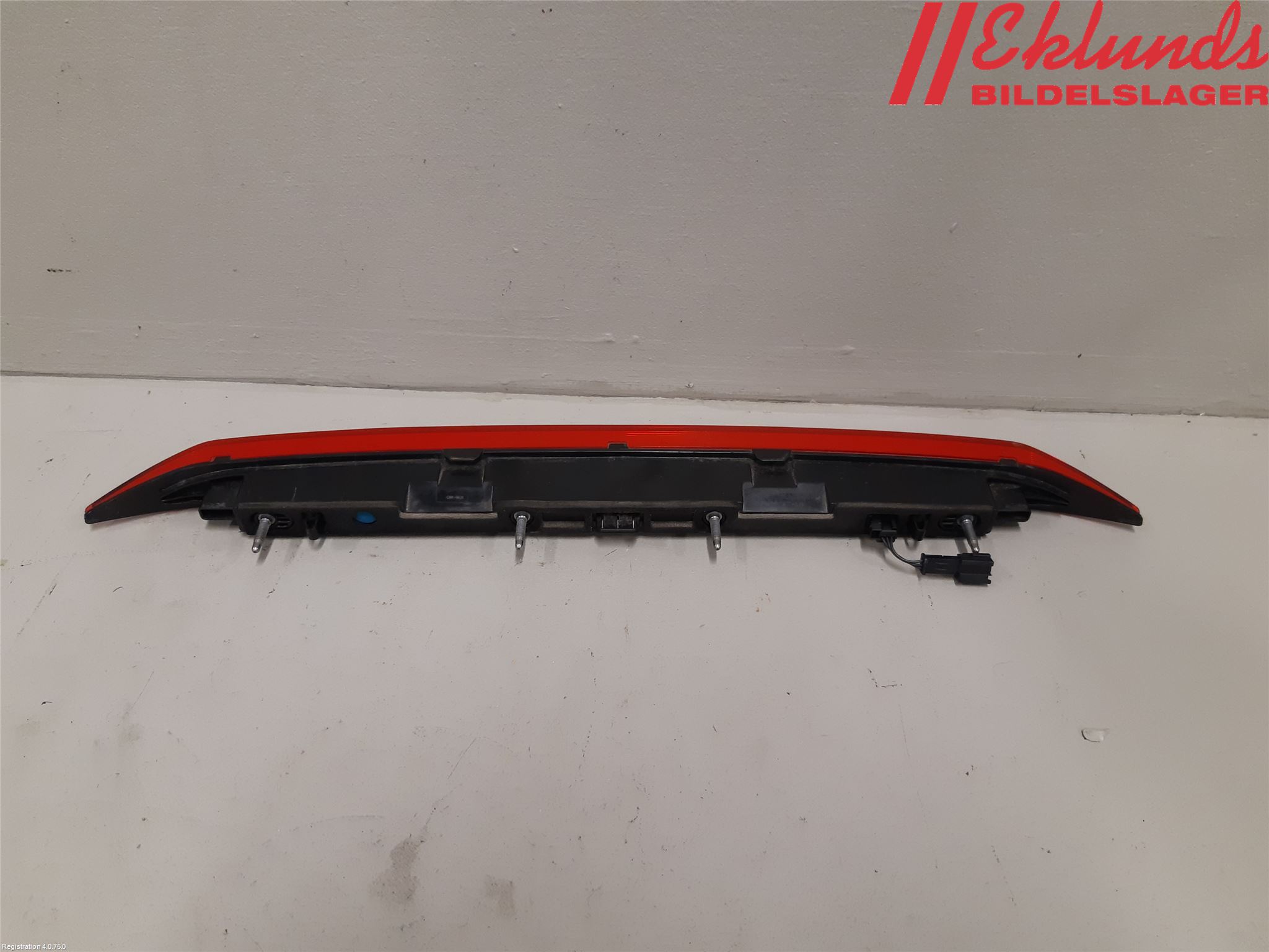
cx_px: 634
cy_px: 476
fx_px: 953
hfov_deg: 67.3
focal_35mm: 26
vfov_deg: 53.1
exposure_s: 1/50
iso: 160
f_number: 1.7
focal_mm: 3.93
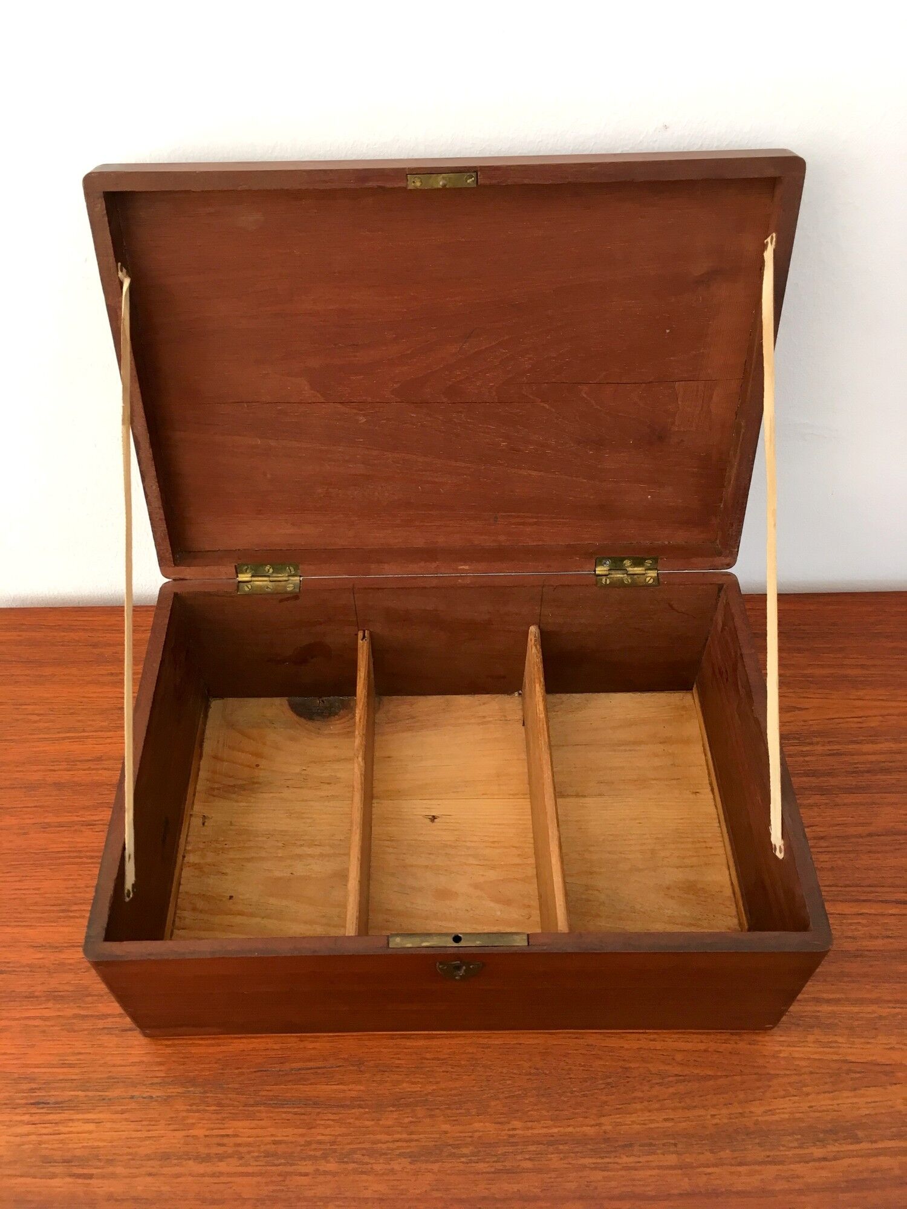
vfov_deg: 61.7
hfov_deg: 48.2
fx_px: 1013
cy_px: 604
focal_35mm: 29
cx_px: 454
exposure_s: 1/33
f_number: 2.2
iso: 80
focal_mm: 4.15
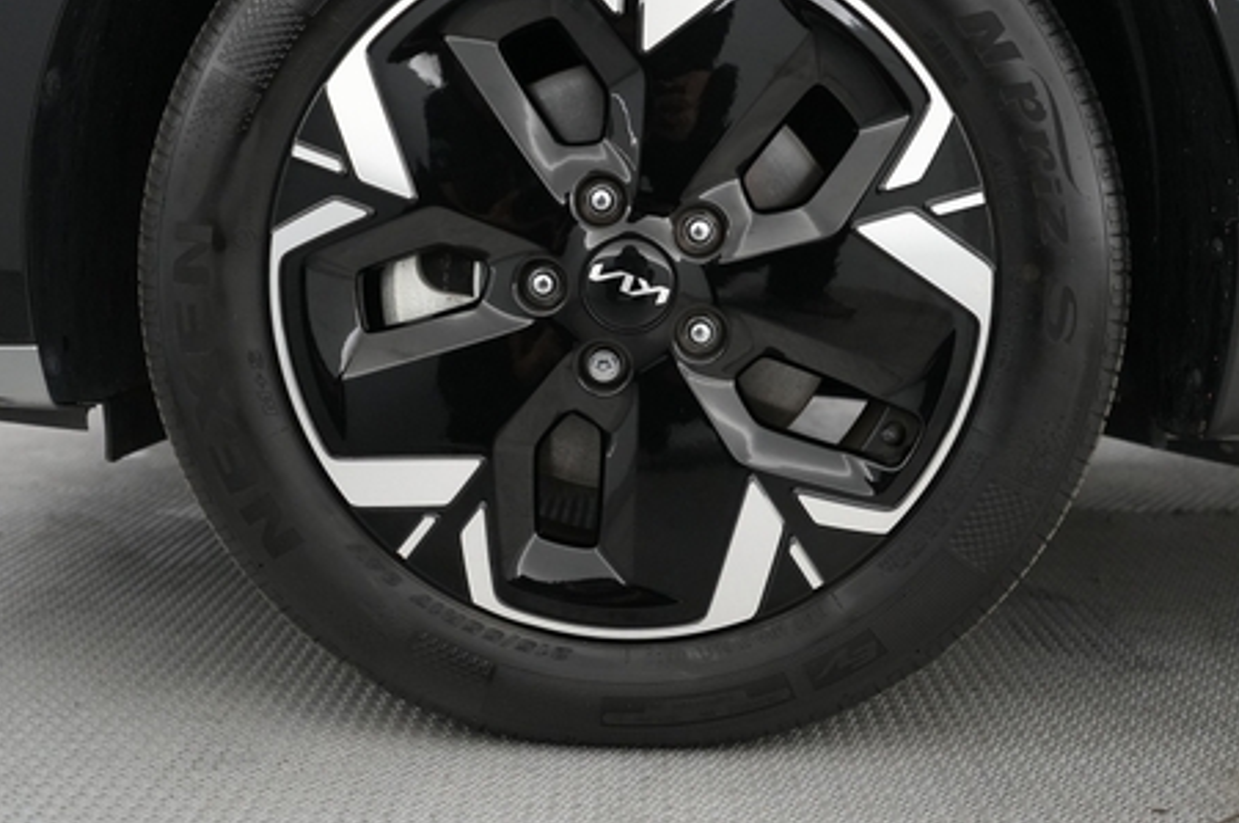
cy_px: 292
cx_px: 631
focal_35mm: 37
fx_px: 1272
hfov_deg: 51.9
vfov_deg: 35.6
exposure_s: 1/160
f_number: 2.8
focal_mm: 26
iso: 4000
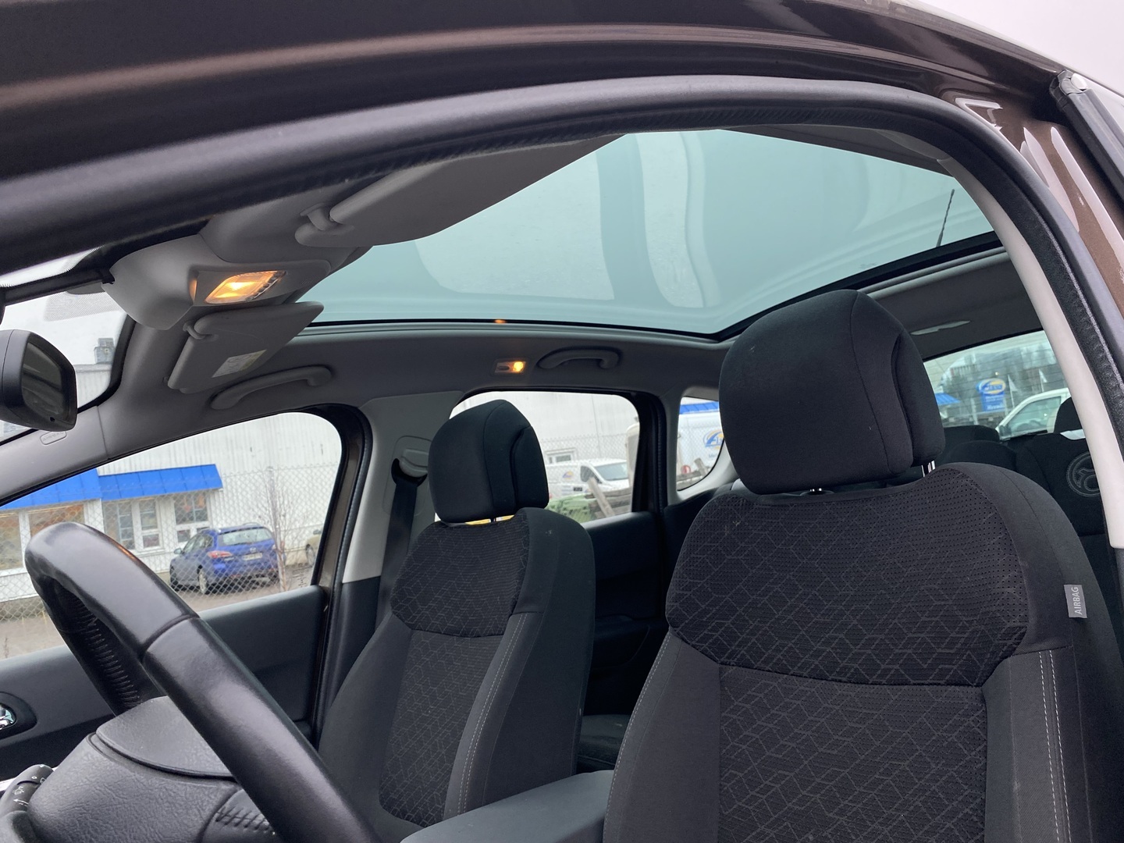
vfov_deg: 53.1
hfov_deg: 67.3
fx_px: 844
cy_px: 422
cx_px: 562
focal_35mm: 26
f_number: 1.8
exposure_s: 1/121
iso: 125
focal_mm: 4.25
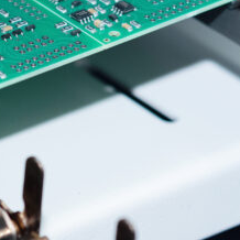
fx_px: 3004
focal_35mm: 383
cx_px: -96
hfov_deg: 4.6
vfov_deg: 4.6
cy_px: 64
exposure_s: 1/160
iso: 200
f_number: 3.2
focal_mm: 85
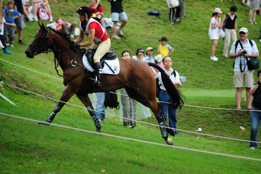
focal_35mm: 310
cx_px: 130
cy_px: 87
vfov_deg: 4.4
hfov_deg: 6.6
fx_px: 2246
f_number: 5.3
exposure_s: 1/500
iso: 640
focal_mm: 310
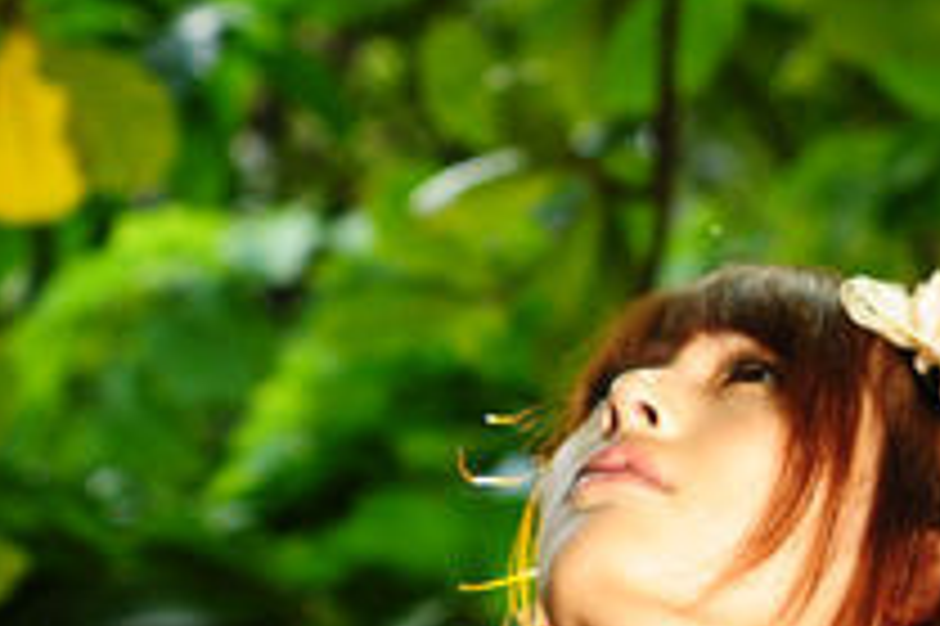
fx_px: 6549
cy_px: 410
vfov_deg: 5.5
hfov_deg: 8.2
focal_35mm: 251
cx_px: 760
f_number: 3.2
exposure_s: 1/160
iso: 400
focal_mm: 50
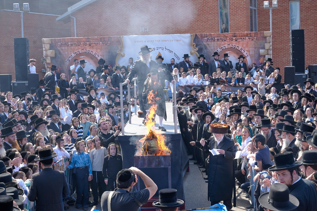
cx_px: 158
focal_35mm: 67
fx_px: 590
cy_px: 106
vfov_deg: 20.3
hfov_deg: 30.1
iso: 220
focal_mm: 67
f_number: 6.3
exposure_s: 1/500
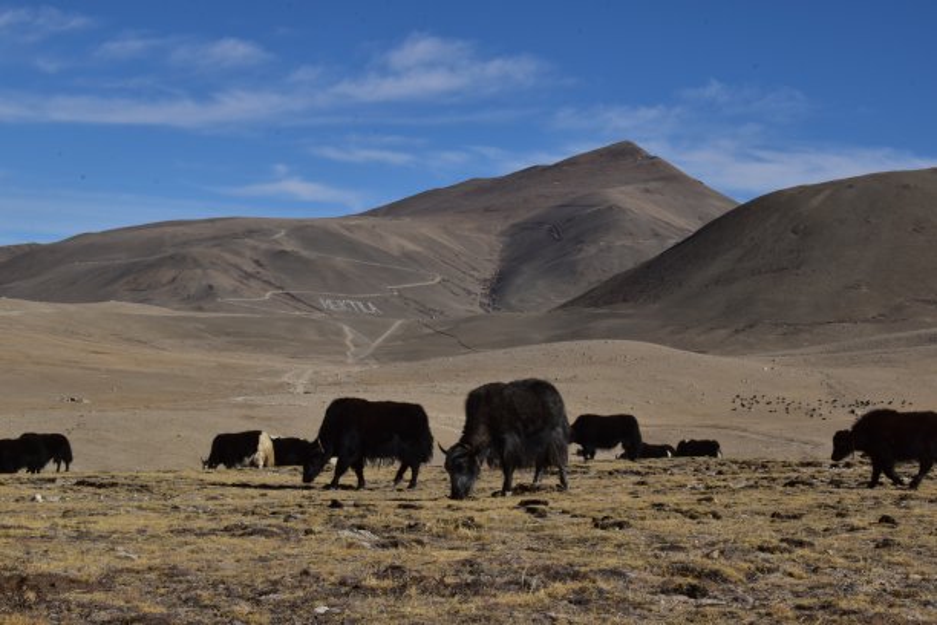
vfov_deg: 16.6
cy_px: 312
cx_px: 468
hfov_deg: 24.6
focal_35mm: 82
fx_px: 2147
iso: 200
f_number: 32
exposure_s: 1/125
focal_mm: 55
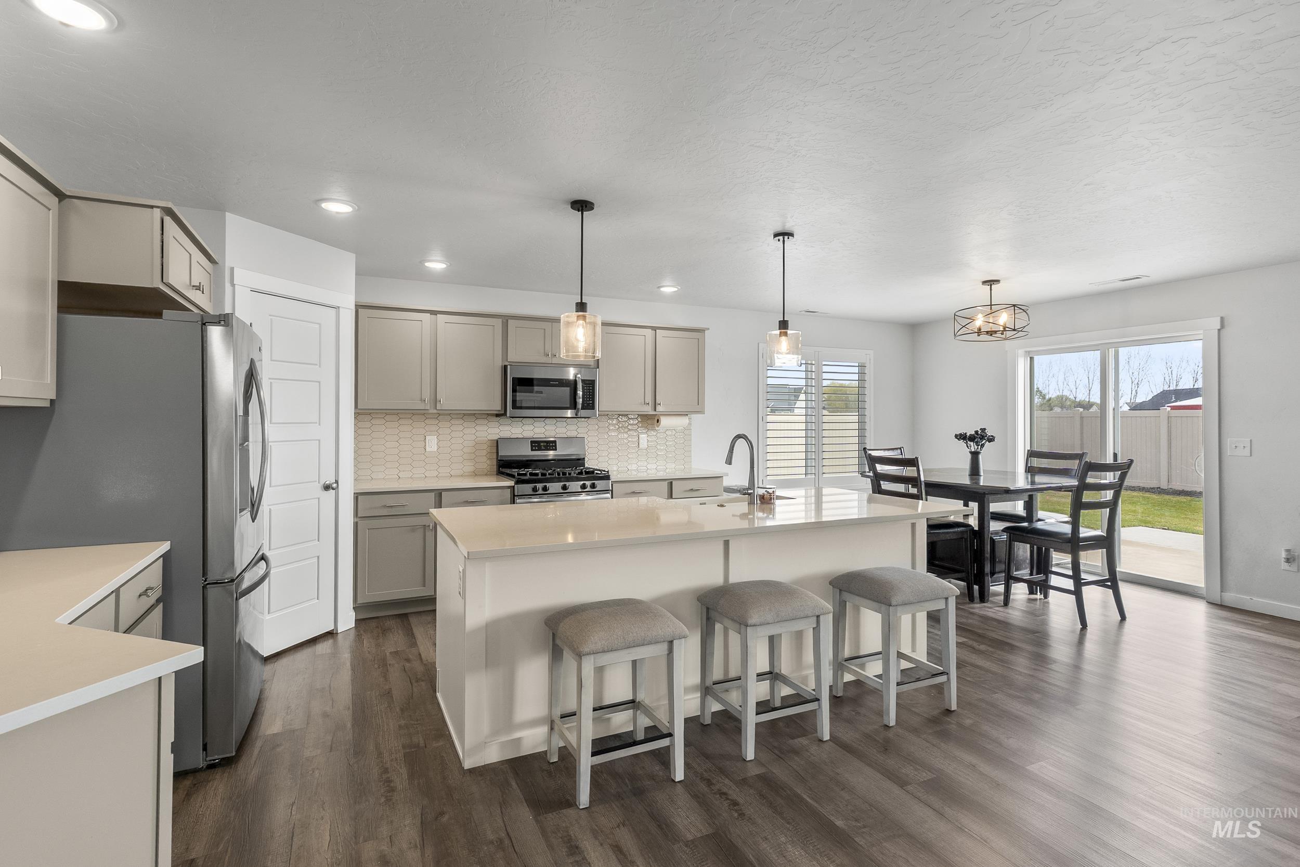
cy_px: 434
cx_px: 650
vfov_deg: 67.4
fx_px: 650
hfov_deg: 90.0
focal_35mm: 18
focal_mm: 12
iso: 400
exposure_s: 1/10
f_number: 7.1
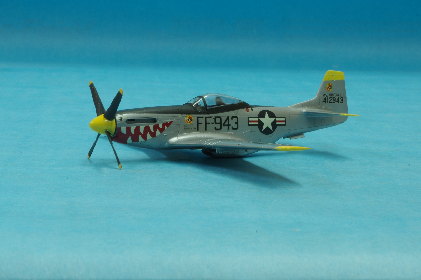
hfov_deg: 18.3
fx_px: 1309
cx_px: 210
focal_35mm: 112
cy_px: 140
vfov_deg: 12.2
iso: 100
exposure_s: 6
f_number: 36
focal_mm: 75
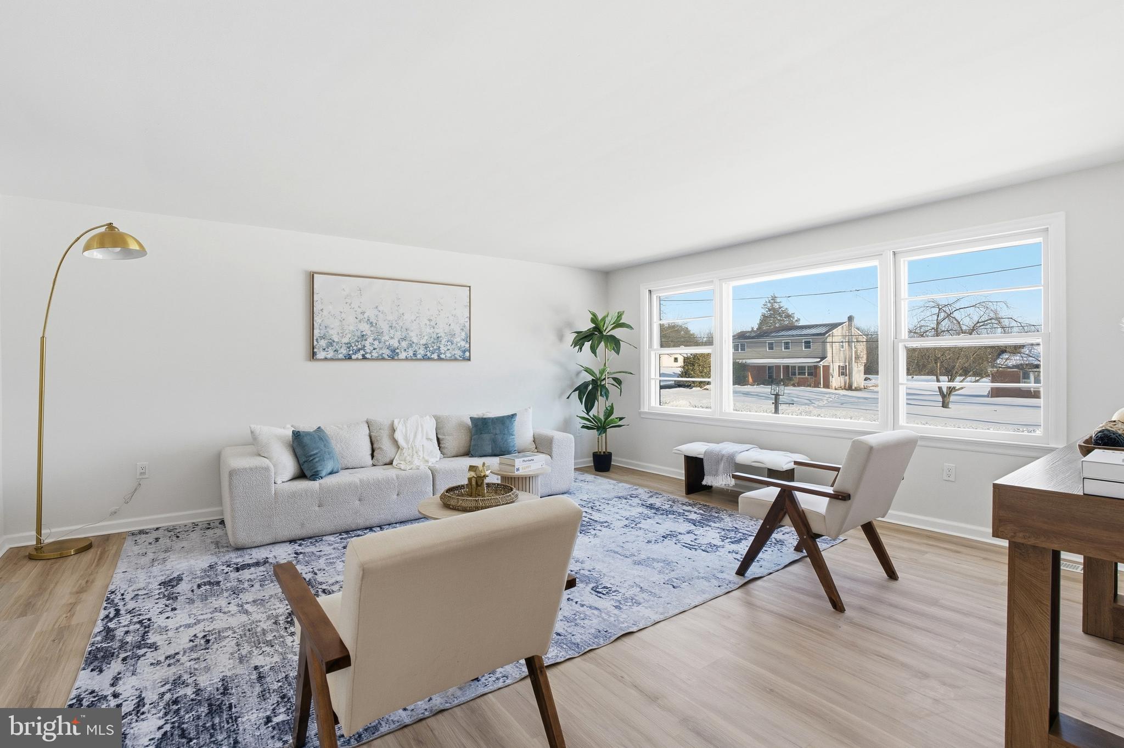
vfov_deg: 73.7
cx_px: 562
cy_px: 374
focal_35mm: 16
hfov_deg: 96.8
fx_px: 499
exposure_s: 1/1250
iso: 400
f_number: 8
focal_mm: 16
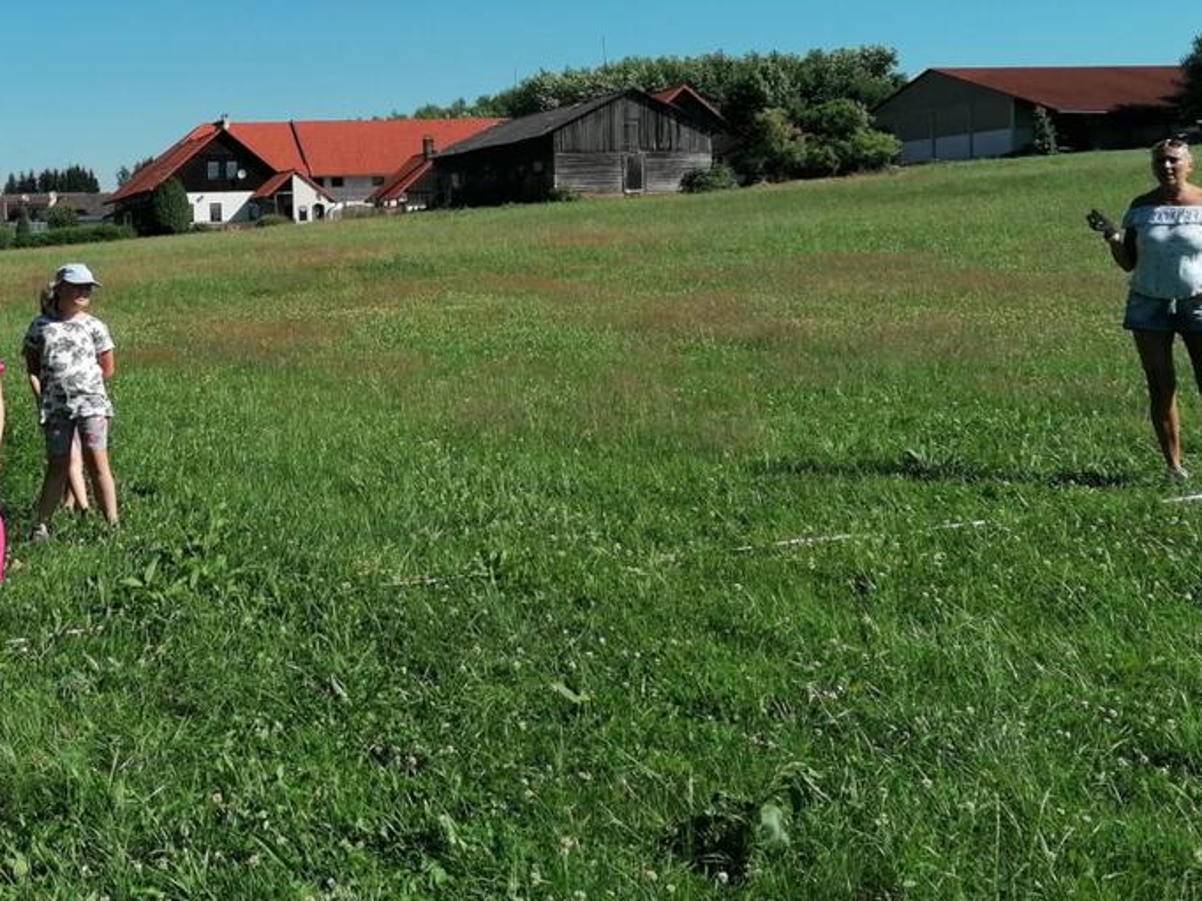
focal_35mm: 53
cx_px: 280
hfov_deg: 35.3
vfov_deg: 27.3
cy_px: 277
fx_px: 1840
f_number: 1.8
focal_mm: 4.75
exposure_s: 1/1541
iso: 50
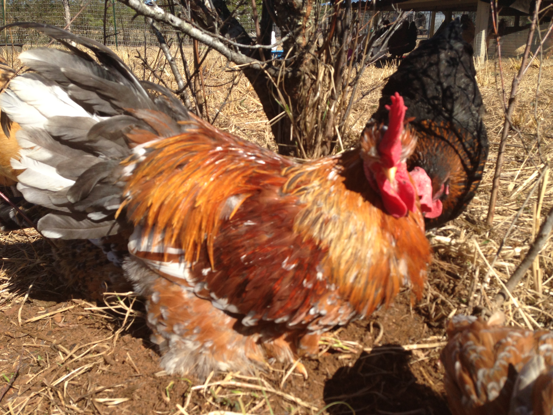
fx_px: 527
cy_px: 208
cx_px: 276
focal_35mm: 33
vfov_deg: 42.9
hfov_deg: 55.4
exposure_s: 1/1085
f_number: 2.4
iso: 50
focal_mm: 4.13
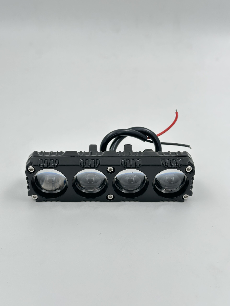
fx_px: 425
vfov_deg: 39.7
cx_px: 115
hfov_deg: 30.3
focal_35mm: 48
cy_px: 153
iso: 64
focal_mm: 6.86
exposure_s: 1/257
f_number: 1.78
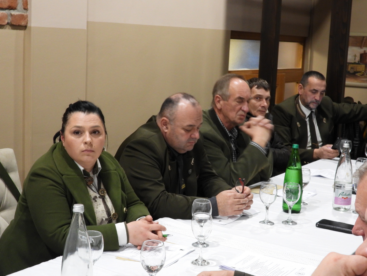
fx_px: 636
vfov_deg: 24.4
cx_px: 184
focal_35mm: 60
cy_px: 138
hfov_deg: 32.2
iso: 500
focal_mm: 10.7
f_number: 3.5
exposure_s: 1/8
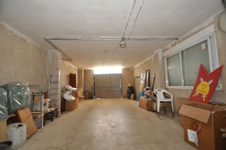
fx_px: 94
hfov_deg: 100.5
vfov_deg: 77.0
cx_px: 113
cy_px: 75
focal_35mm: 15
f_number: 4
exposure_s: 1/60
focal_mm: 10
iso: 800
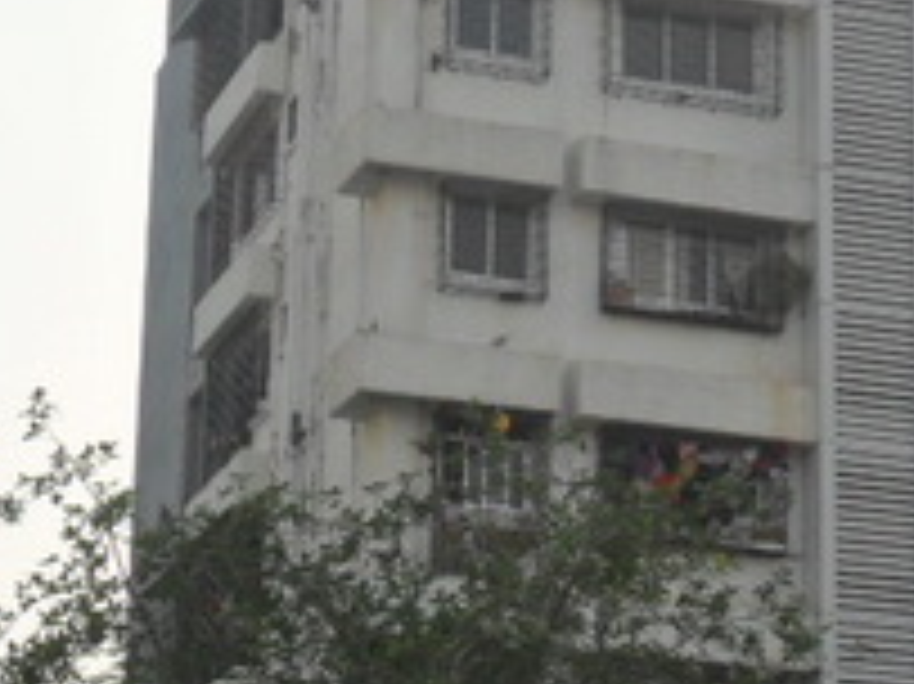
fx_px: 3668
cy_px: 396
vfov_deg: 10.7
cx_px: 788
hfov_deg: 14.1
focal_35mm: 139
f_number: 4.5
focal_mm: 7.8
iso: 100
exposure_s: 1/350
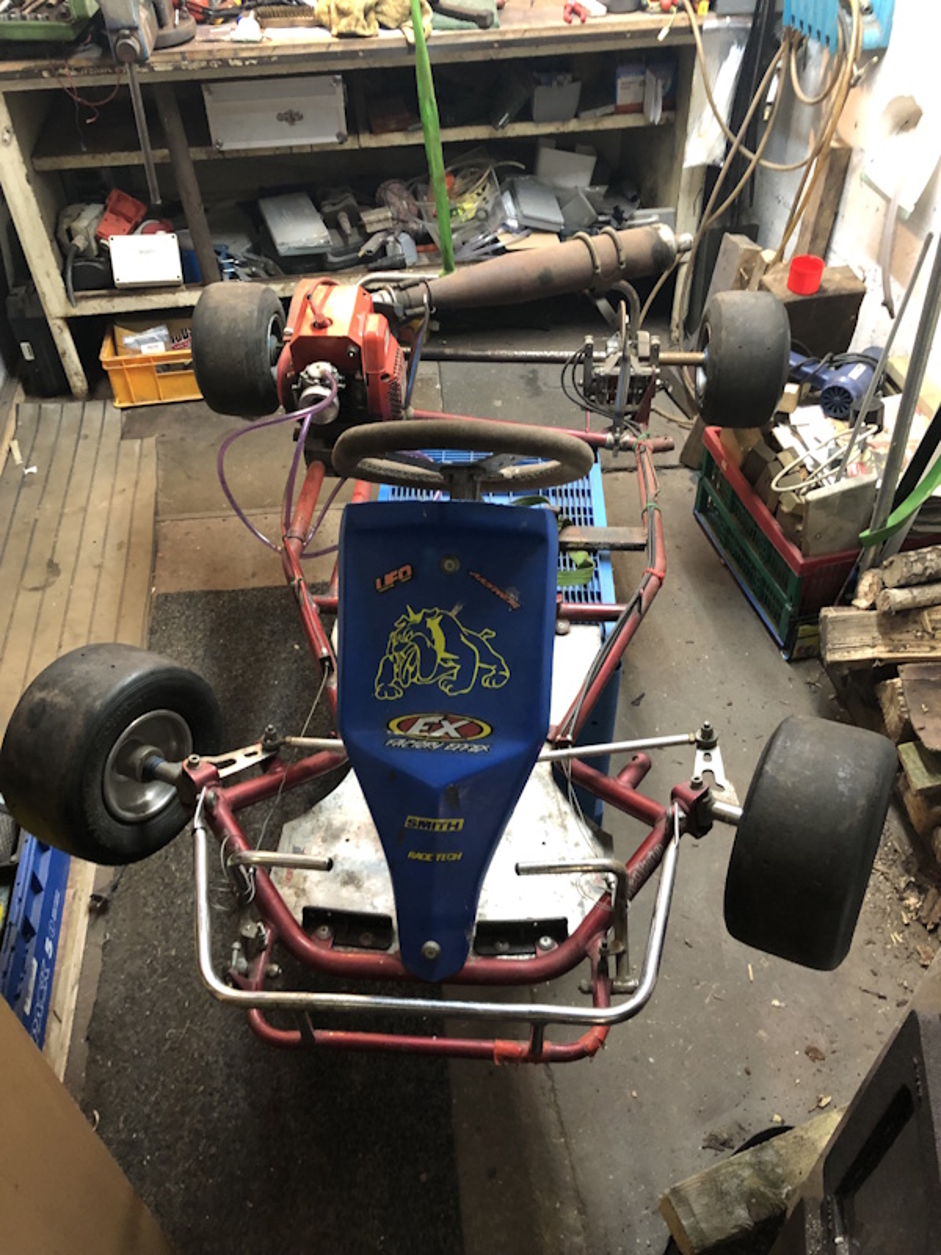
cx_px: 470
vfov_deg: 63.4
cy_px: 628
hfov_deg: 49.7
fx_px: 1015
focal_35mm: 28
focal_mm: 4
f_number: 1.8
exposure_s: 1/8
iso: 100
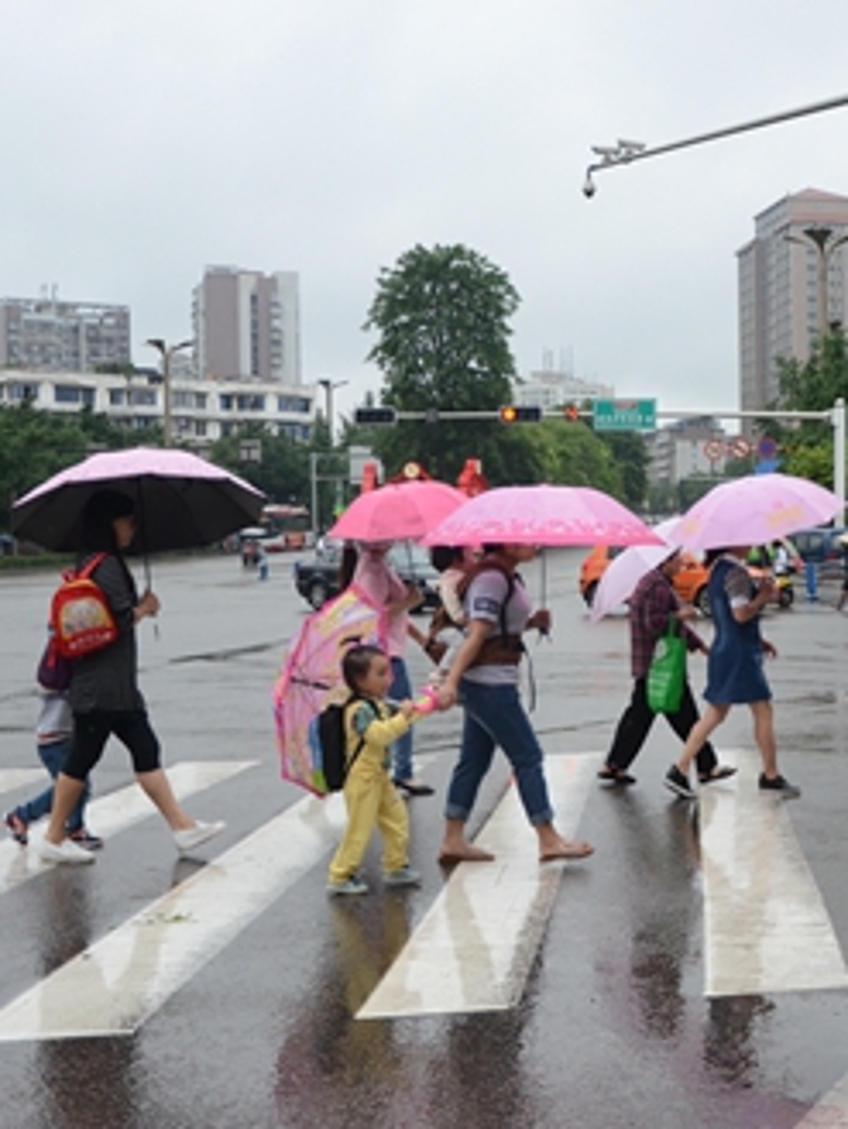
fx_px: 1786
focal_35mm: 55
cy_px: 564
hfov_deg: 26.3
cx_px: 652
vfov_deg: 35.1
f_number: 4
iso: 1600
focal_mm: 25
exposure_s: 1/1600
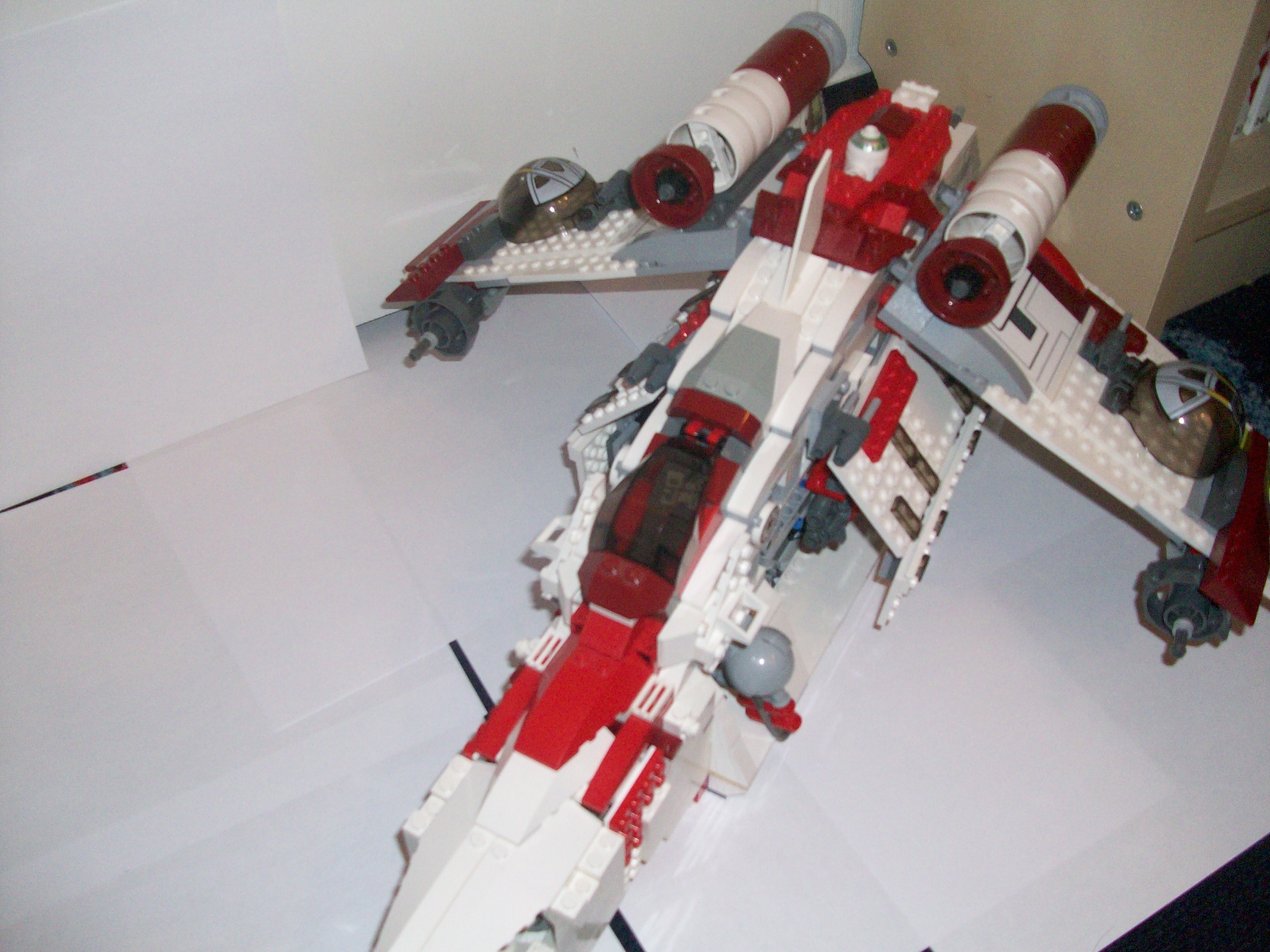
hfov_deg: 54.0
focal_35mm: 34
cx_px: 635
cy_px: 476
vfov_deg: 41.8
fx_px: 1247
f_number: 2.8
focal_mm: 5.7
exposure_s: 1/60
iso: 160
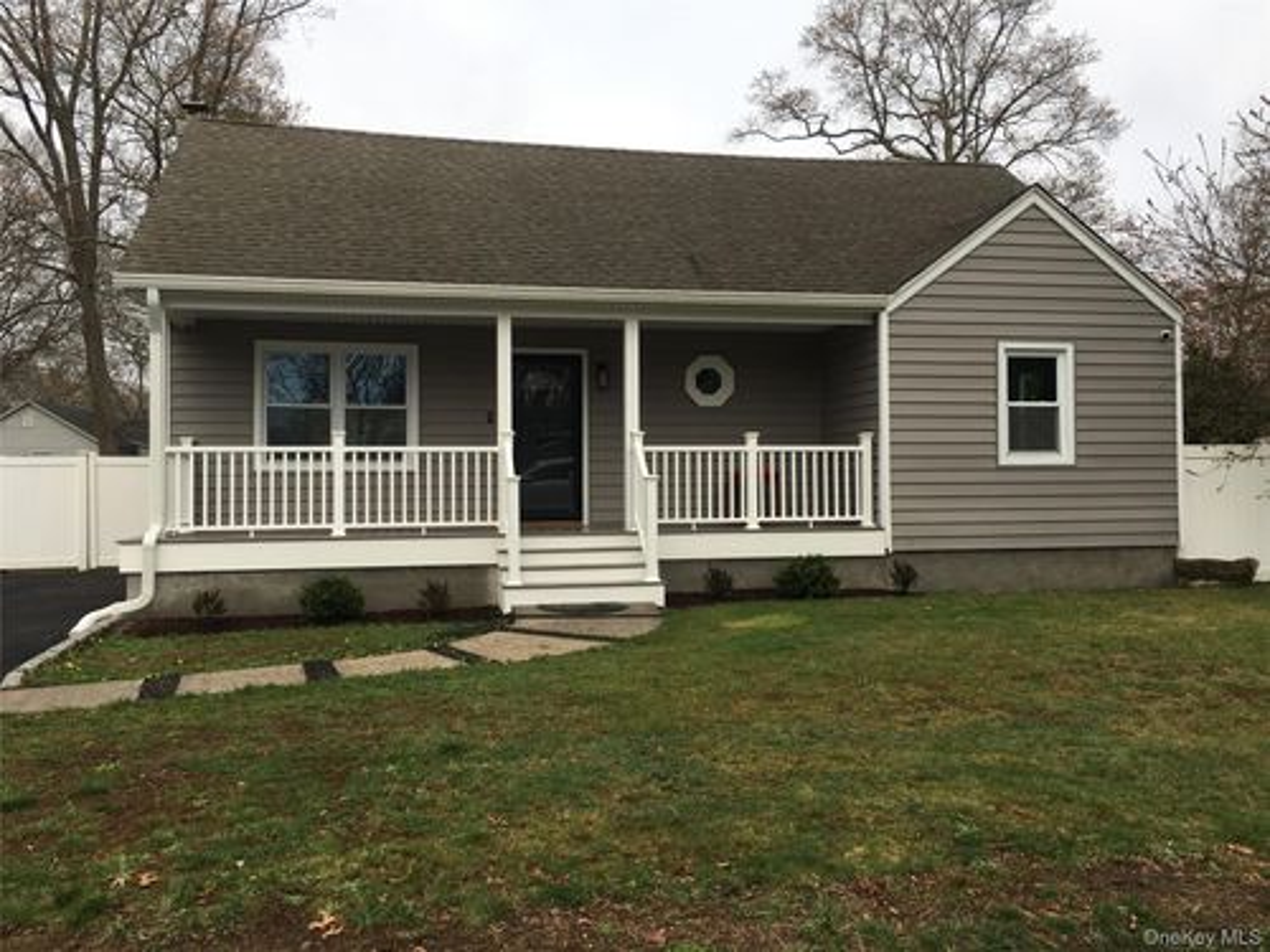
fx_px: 1064
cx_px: 635
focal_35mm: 29
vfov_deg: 48.2
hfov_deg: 61.7
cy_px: 476
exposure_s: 1/530
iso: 25
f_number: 2.2
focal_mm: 4.15
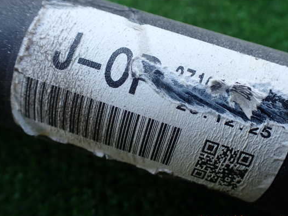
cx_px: 160
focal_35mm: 34
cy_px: 106
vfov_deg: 41.8
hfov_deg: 53.8
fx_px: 283
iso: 100
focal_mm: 5.4
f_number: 2.3
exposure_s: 1/125
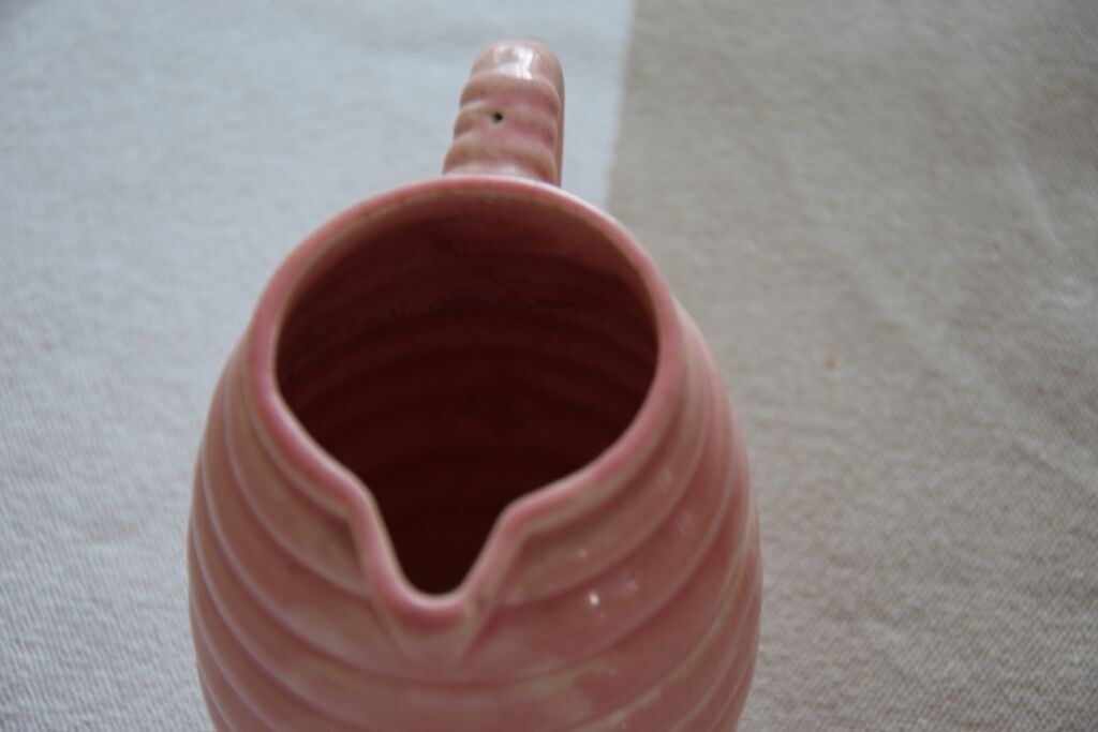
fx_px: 3660
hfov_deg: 17.1
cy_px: 366
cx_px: 549
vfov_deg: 11.4
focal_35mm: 120
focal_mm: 80
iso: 320
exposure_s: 1/15
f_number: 5.3
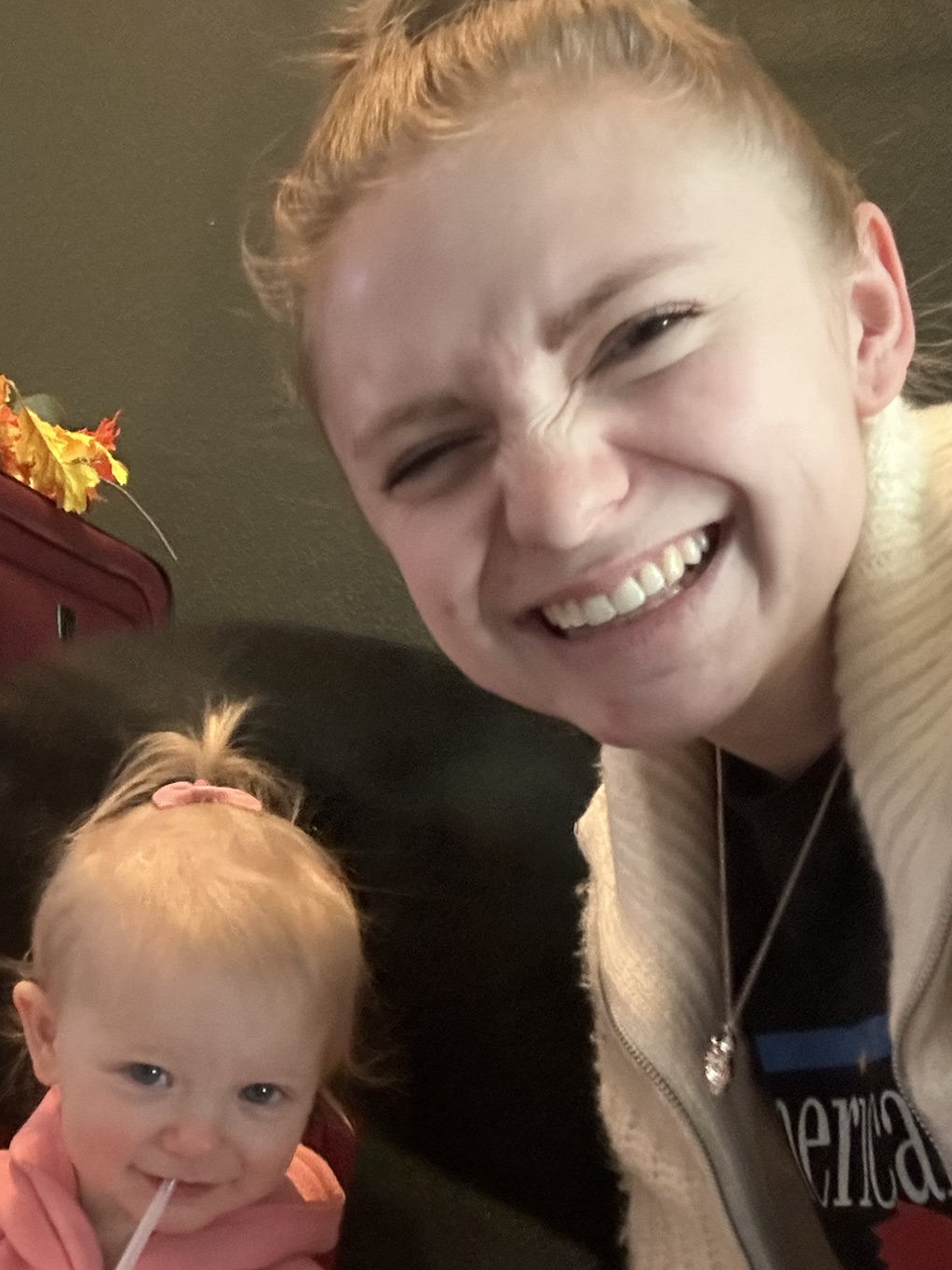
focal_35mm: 44
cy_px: 904
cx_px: 267
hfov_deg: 32.4
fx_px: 1613
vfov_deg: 42.0
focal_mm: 2.69
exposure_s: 1/30
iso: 500
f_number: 1.9
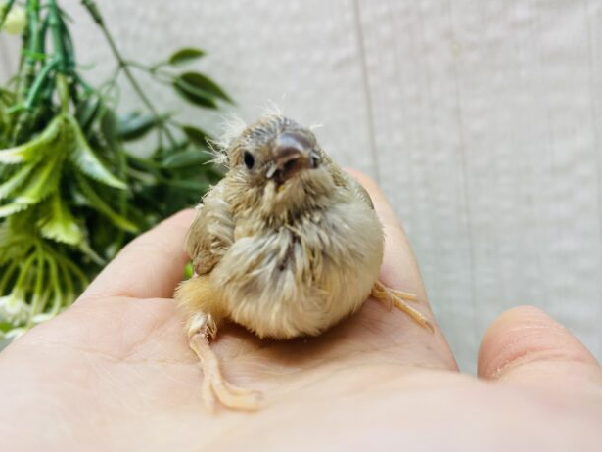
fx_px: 452
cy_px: 218
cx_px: 300
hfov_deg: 67.3
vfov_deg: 53.1
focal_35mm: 26
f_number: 1.8
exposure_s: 1/100
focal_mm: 4.25
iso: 100
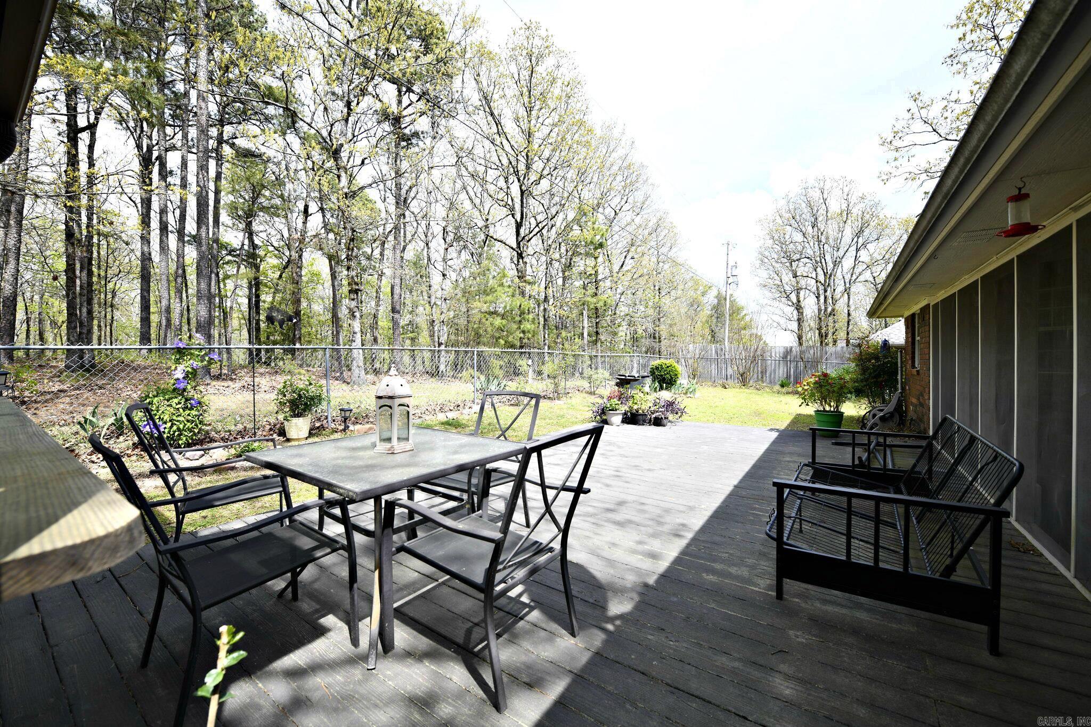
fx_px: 424
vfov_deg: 81.2
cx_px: 546
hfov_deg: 104.3
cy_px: 364
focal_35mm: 14
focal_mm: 14
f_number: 5
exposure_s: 1/100
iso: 64
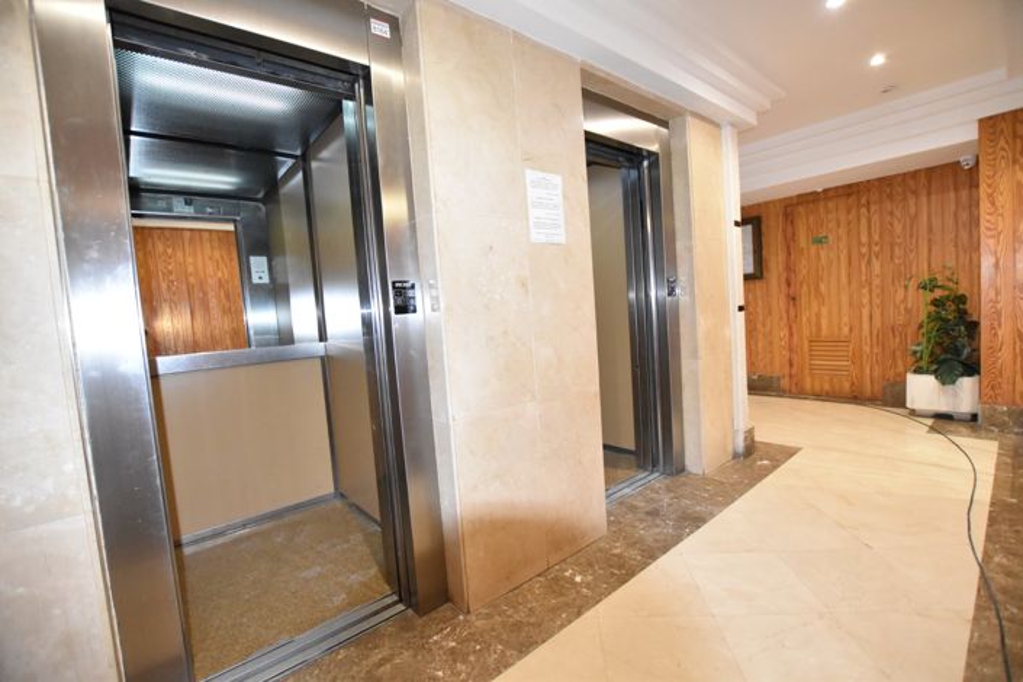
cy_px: 341
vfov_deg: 77.3
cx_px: 512
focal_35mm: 15
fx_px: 426
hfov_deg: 100.4
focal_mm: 10
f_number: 3.5
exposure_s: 1/200
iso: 3600
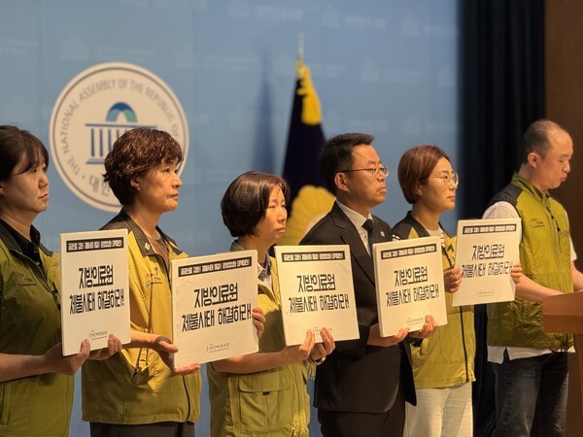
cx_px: 292
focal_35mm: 120
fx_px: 2021
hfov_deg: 16.4
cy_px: 218
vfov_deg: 12.3
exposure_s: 1/120
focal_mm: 15.66
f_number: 2.8
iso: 250
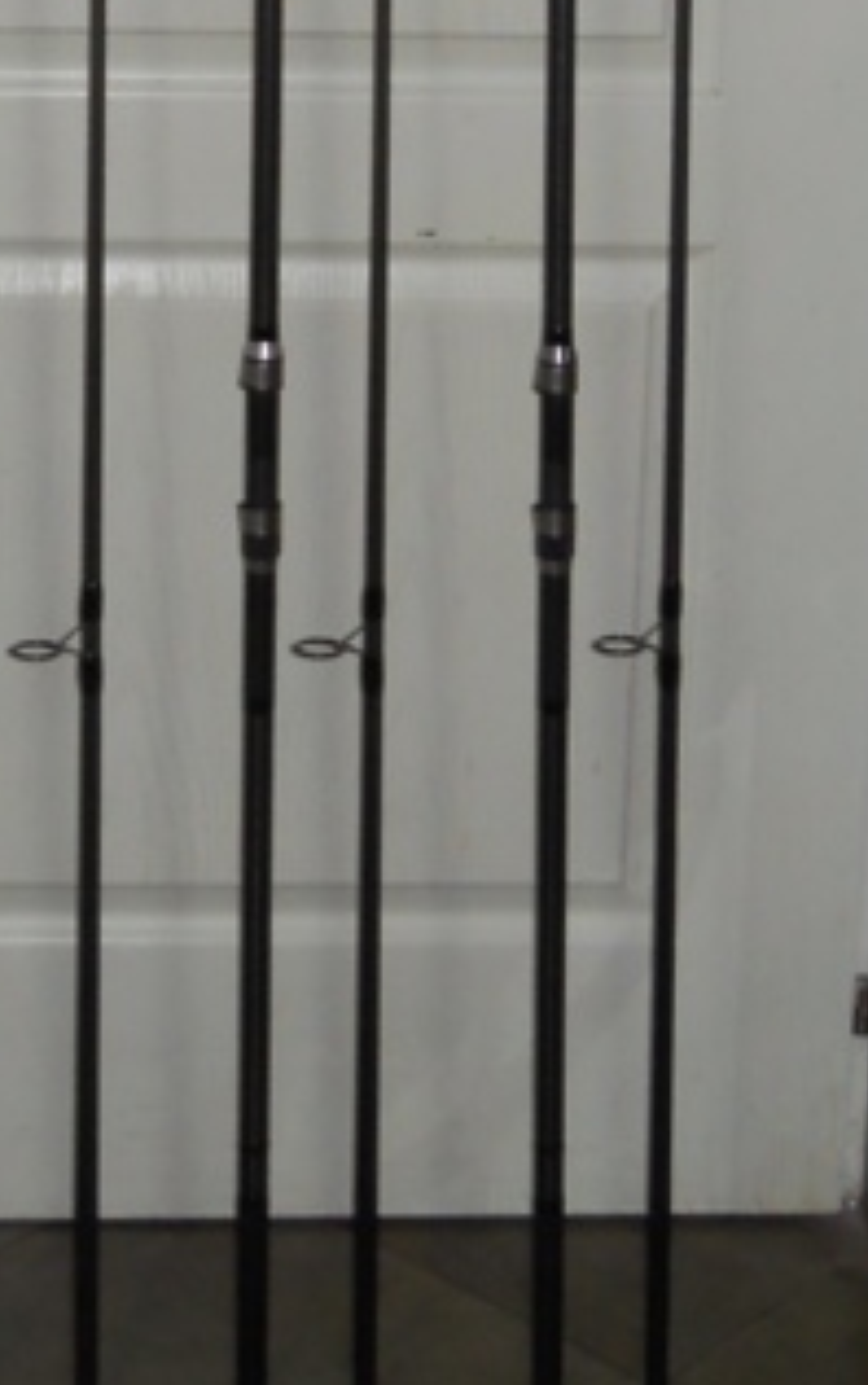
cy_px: -202
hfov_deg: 11.9
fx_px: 4156
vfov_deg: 18.1
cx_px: 118
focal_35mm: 110
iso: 200
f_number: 3.1
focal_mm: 6.72
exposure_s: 1/30
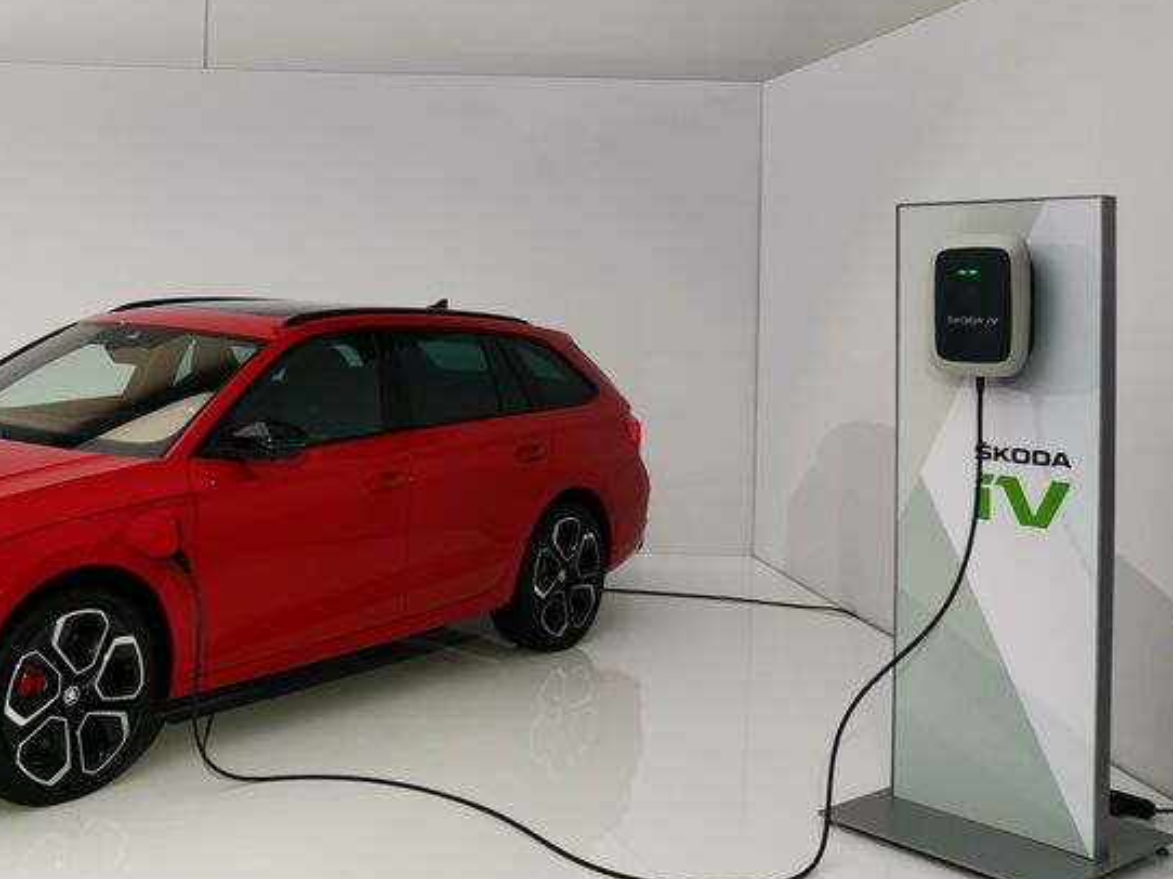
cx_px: 277
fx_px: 1389
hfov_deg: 44.1
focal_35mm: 41
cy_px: 283
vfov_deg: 34.7
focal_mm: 4.66
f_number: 1.4
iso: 50
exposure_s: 1/157
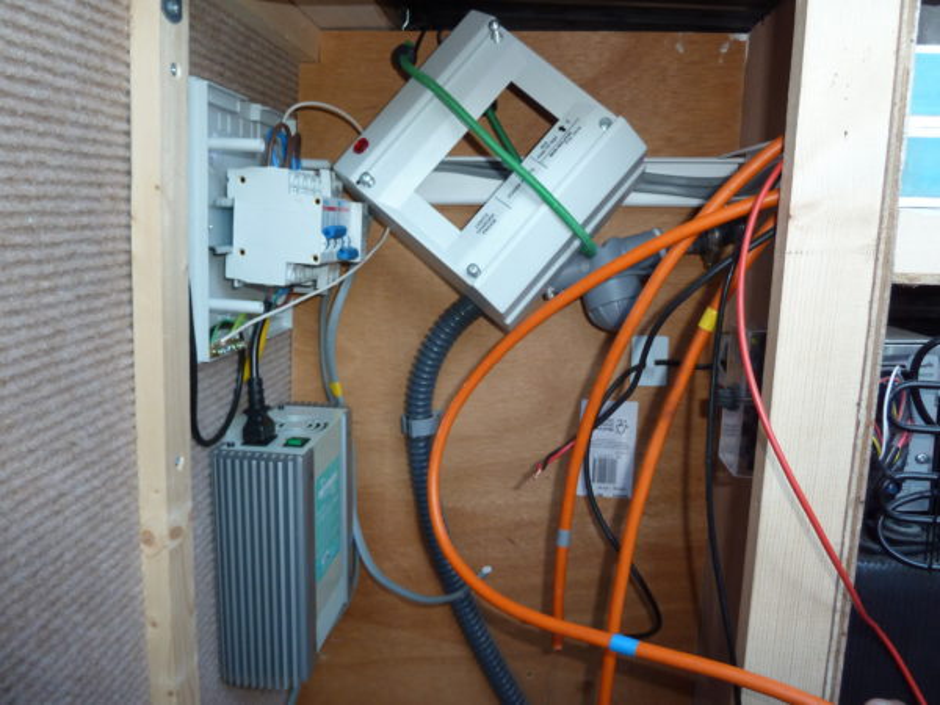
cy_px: 352
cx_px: 470
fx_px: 679
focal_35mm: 25
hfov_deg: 69.4
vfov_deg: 54.9
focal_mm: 4.1
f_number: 3.3
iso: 160
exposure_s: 1/30
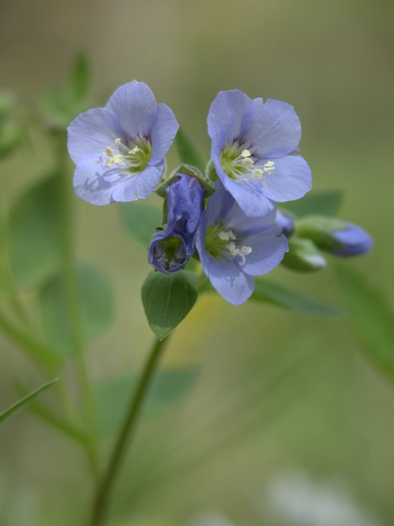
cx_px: 197
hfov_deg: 8.4
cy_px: 263
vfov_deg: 11.2
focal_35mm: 176
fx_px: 2671
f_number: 4
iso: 100
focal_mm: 44.7
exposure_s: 1/301
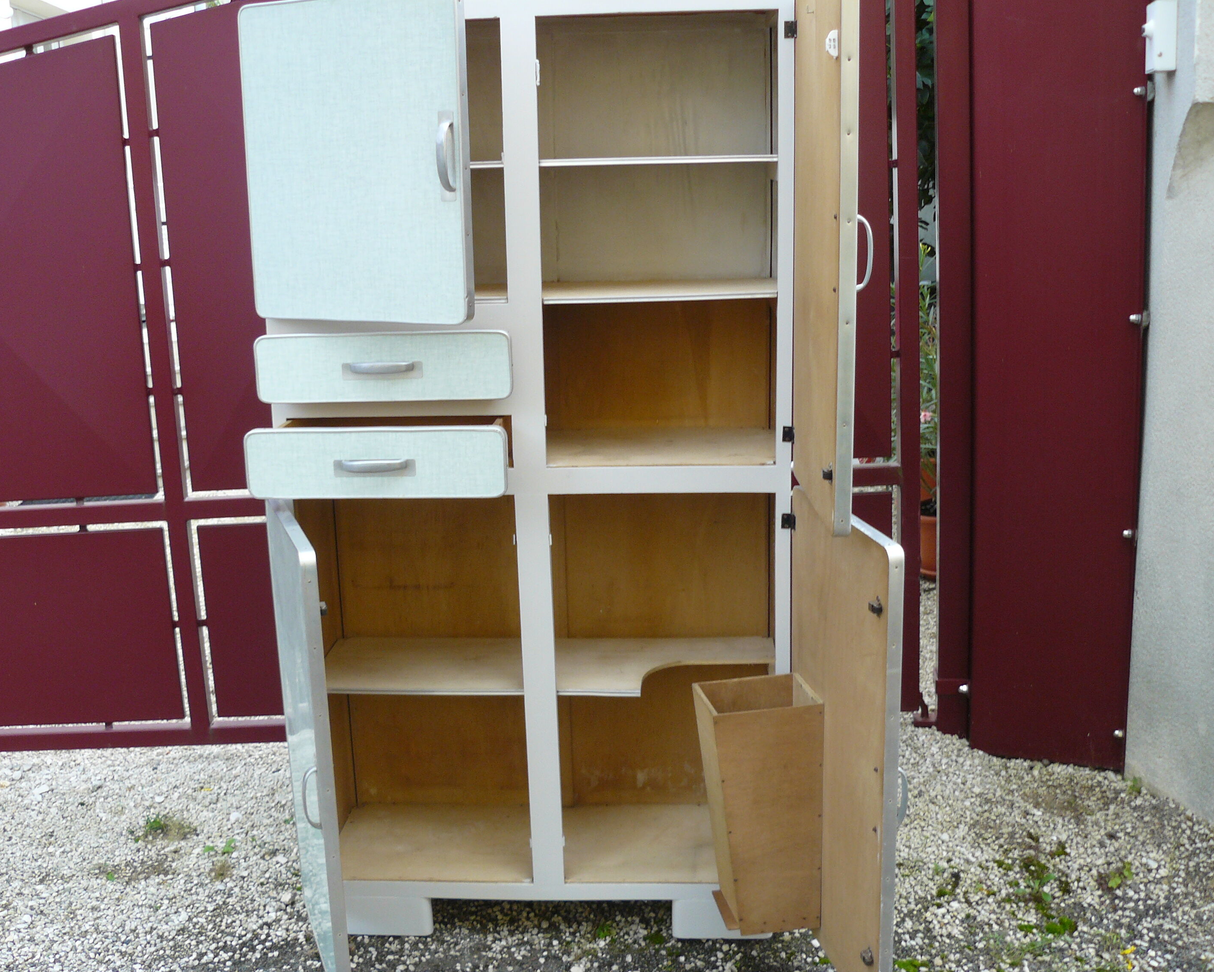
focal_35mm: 38
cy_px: 490
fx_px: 1365
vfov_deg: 39.2
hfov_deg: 47.9
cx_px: 585
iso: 100
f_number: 2.8
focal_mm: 6
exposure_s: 1/50
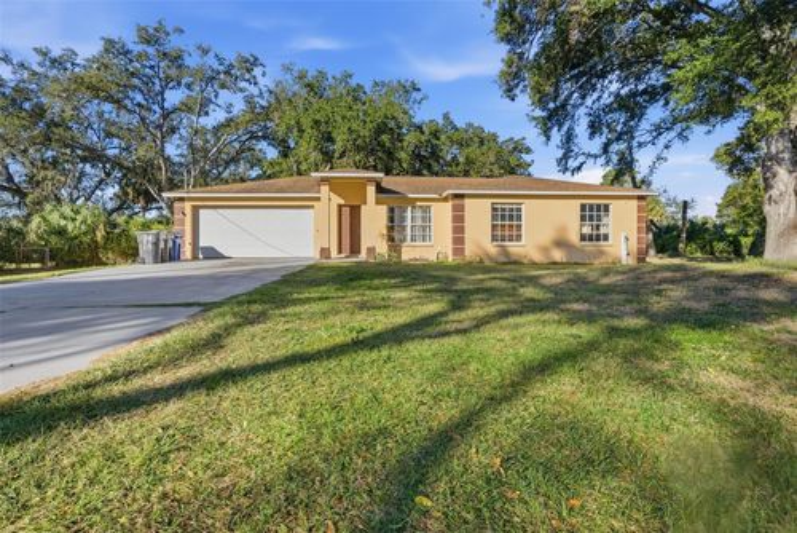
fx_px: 354
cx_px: 398
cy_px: 266
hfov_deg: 96.7
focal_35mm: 16
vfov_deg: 73.8
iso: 250
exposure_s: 1/1000
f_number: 9
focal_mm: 16
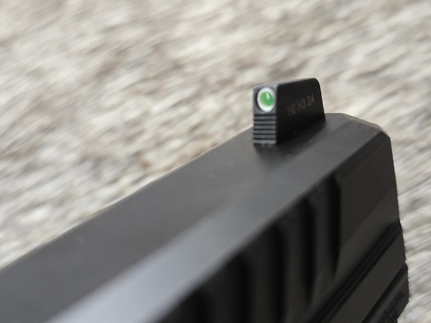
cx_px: 216
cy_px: 162
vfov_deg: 58.9
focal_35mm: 23
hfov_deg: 73.9
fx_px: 286
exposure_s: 1/120
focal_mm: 6.3
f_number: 1.7
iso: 640
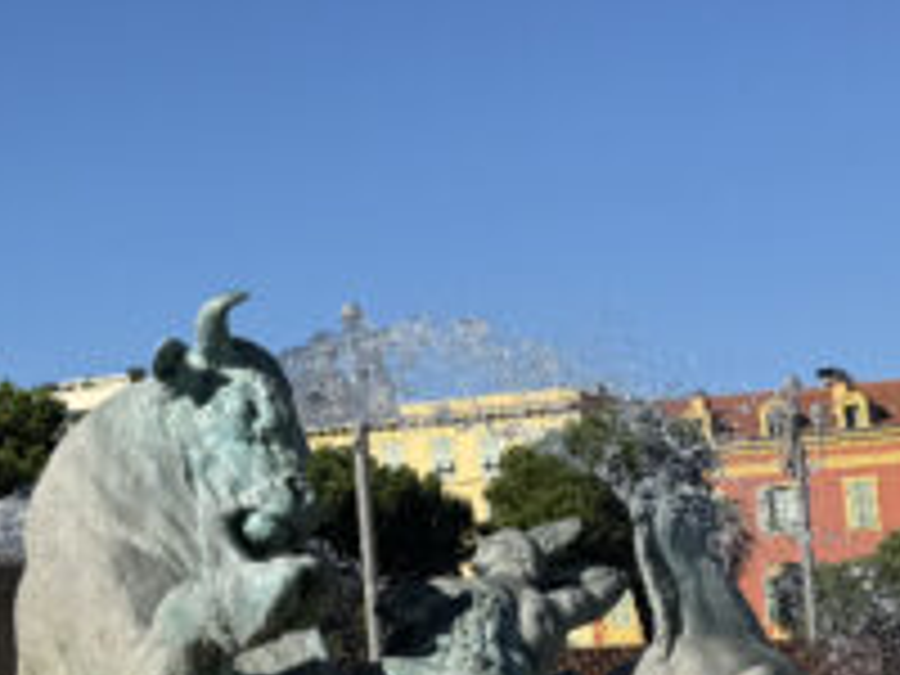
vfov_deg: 16.1
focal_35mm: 92
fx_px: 2392
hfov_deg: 19.0
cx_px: -414
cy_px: 274
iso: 80
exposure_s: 1/5714
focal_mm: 6.76
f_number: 1.78
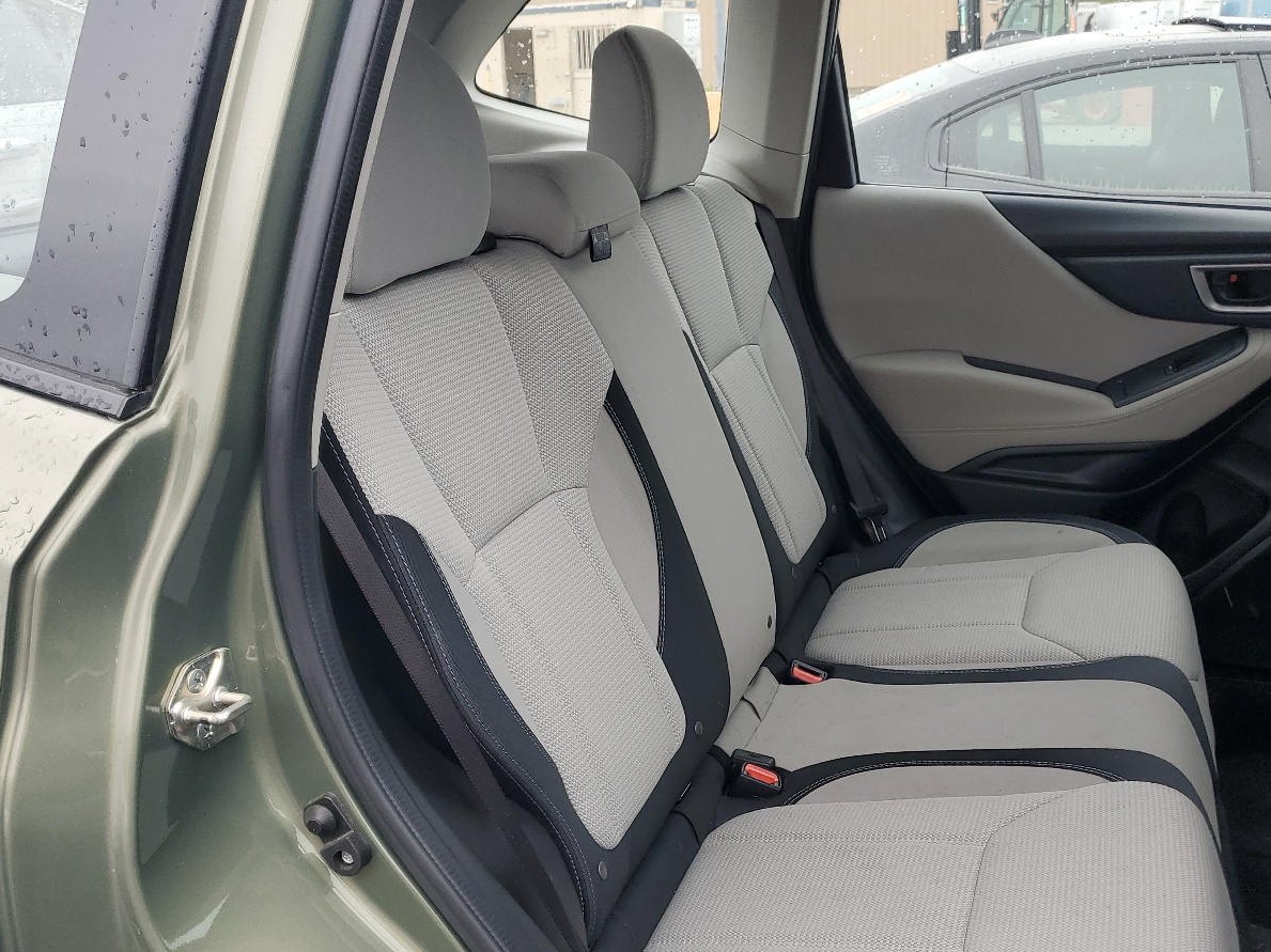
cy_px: 580
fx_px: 1285
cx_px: 598
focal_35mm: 35
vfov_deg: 40.5
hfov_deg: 52.6
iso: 50
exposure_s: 1/278
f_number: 1.5
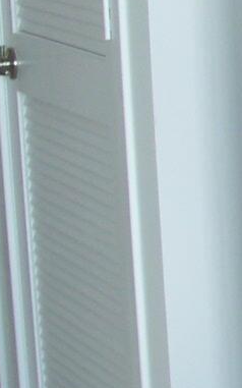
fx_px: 2164
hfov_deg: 5.5
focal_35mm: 205
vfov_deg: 10.2
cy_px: 203
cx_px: 992
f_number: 2.8
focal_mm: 7.54
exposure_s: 1/60
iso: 80
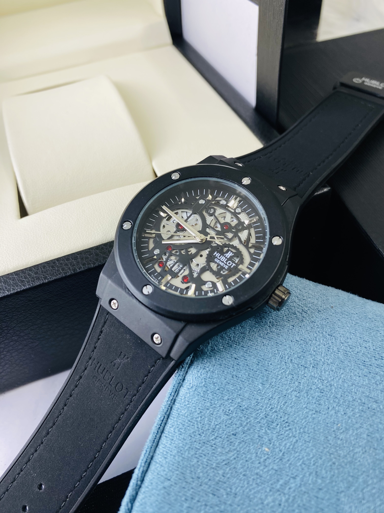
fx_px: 370
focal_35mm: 25
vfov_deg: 69.4
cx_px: 192
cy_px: 256
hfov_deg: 54.9
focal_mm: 4.25
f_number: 1.8
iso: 64
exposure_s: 1/100
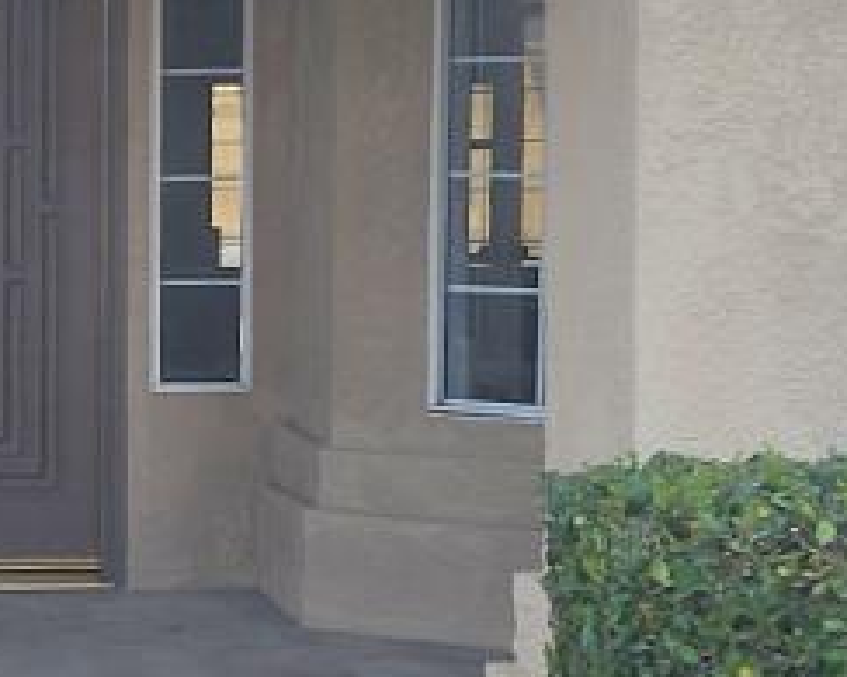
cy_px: 380
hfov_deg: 13.5
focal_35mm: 138
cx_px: -253
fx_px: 3458
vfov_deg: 11.2
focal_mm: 6.4
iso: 12
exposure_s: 1/233
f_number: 1.8
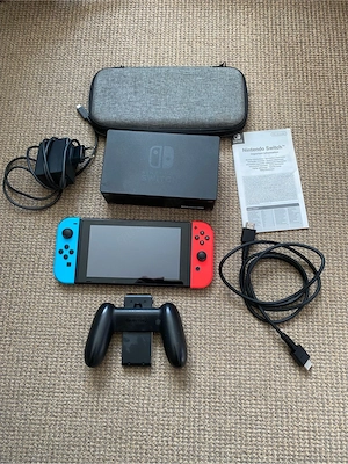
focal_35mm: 26
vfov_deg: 67.3
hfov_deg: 53.1
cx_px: 174
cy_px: 232
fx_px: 349
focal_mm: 4.25
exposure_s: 1/75
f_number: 1.8
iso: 125
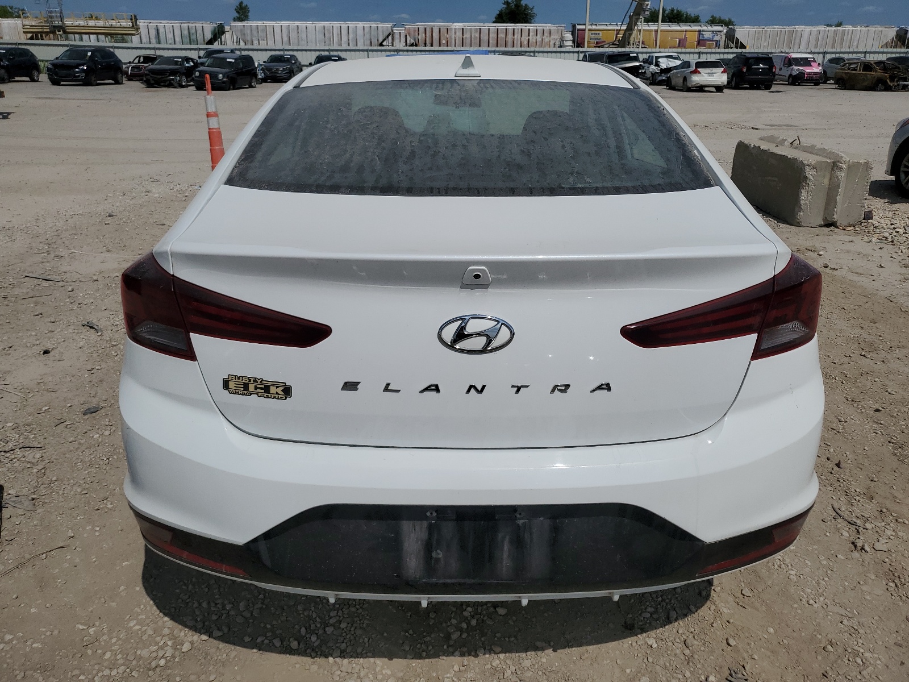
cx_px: 454
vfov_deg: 53.1
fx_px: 683
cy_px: 341
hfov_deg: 67.3
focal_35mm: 26
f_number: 1.5
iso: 50
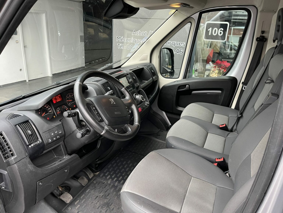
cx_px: 142
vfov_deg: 53.1
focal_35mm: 26
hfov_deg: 67.3
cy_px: 106
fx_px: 213
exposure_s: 1/73
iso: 125
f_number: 1.6
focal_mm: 5.1
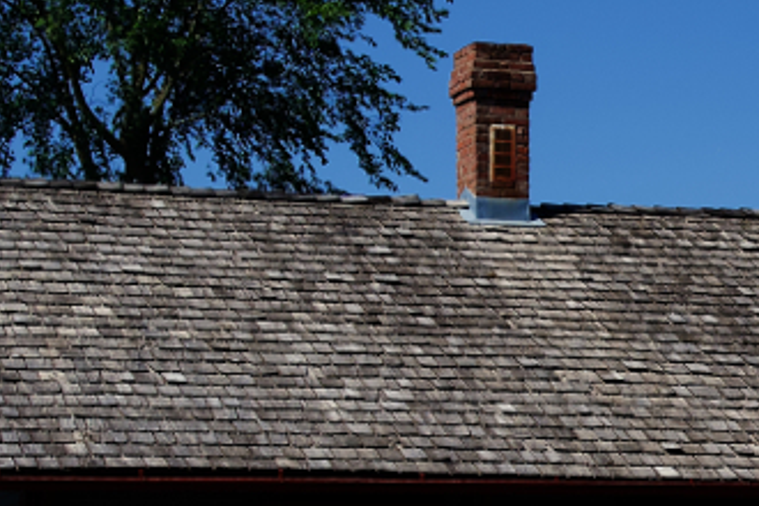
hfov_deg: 12.2
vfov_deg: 8.4
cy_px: 370
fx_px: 3436
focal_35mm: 163
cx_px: 1044
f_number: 8
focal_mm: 42
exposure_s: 1/640
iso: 250
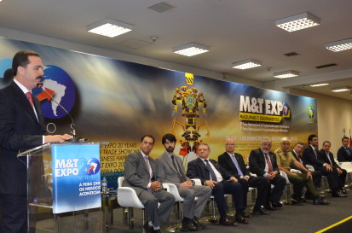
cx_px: 167
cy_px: 134
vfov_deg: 33.2
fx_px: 390
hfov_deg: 48.6
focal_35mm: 40
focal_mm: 22
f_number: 3.8
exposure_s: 1/60
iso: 2200
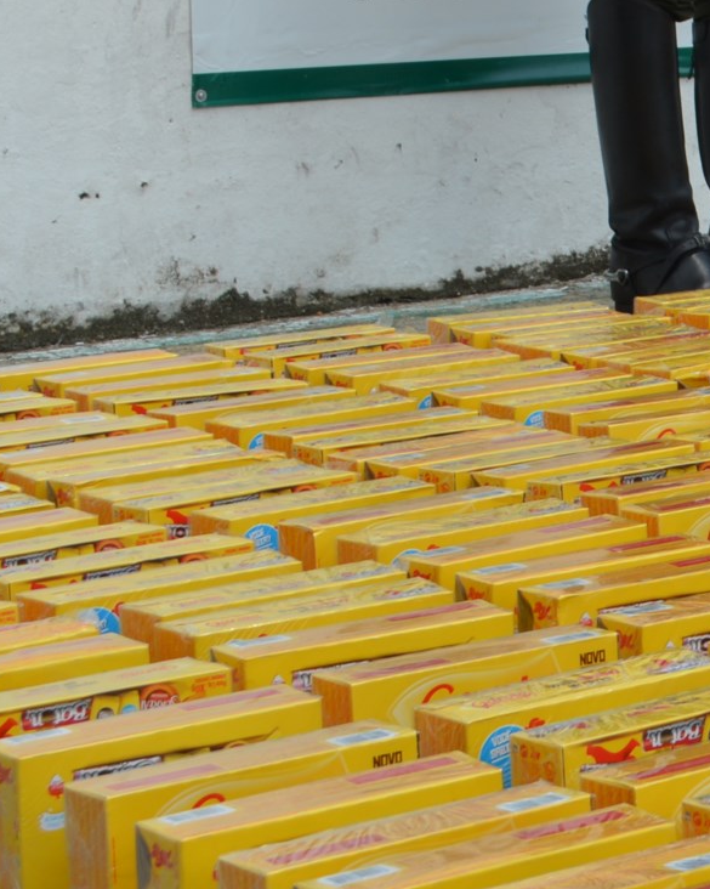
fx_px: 3338
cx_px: 1594
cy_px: -15
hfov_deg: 10.7
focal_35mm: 127
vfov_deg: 14.9
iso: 100
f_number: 8
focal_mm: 22
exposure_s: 1/250
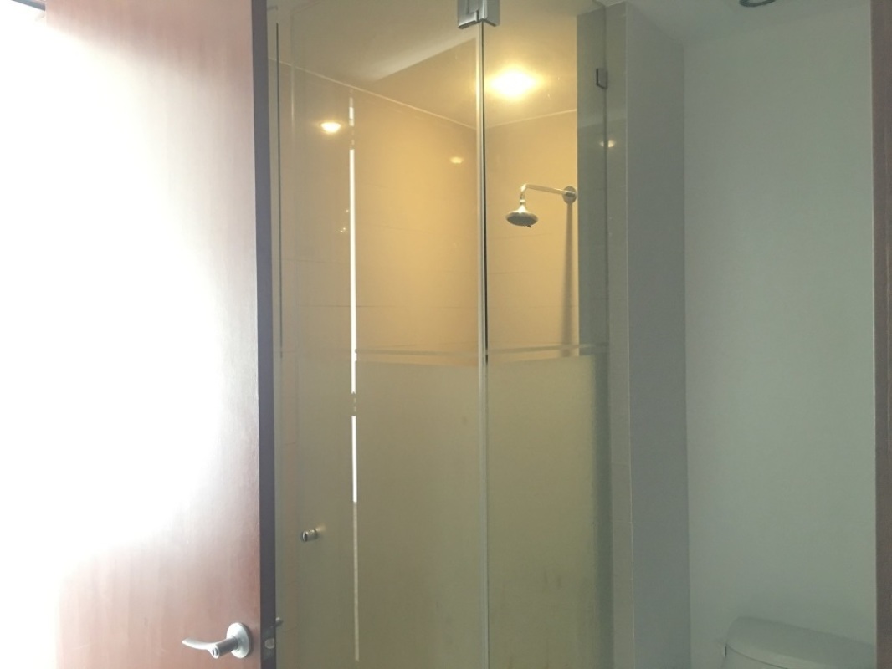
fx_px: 747
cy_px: 334
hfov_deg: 61.6
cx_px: 446
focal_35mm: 29
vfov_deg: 48.2
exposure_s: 1/15
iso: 100
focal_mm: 4.15
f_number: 2.2
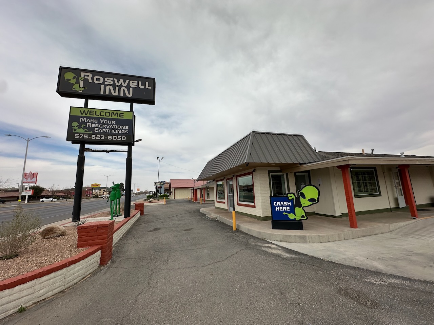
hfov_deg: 102.1
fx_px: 176
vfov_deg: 85.7
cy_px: 162
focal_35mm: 14
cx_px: 217
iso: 50
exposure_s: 1/3610
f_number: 2.2
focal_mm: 2.22
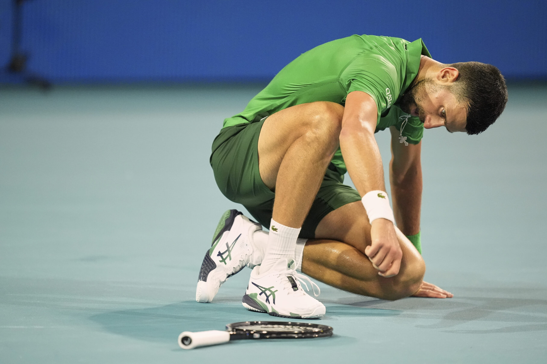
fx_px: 6078
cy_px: 182
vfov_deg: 3.4
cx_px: 274
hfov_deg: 5.2
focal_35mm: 400
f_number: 2.8
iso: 6400
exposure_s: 1/1600
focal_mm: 400
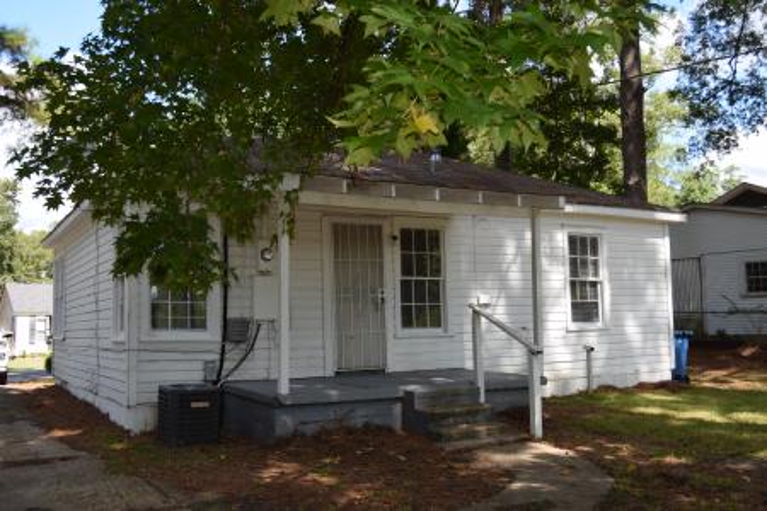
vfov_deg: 38.4
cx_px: 384
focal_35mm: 34
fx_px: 735
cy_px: 256
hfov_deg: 55.1
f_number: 5.6
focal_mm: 23
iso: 100
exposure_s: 1/125
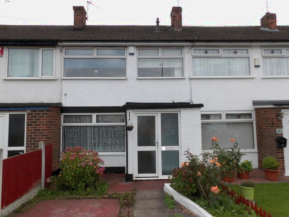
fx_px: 200
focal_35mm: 24
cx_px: 144
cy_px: 108
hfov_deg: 71.6
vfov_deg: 56.8
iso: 100
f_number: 4.1
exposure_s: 1/229
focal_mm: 4.3
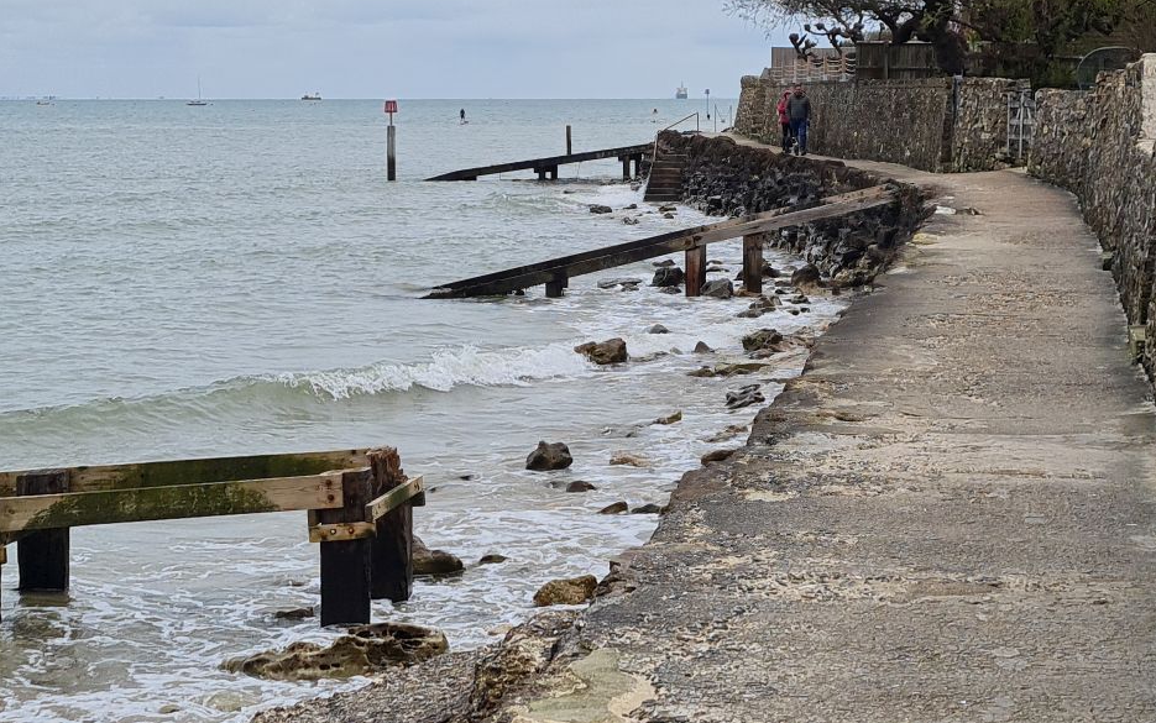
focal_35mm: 28
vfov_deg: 44.5
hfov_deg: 66.5
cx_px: 585
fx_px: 882
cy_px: 311
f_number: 1.8
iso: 50
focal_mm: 5.4
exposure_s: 1/3289
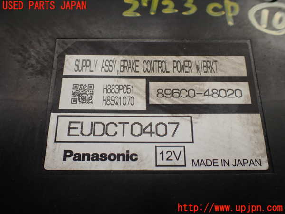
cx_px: 142
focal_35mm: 30
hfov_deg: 60.0
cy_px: 107
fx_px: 247
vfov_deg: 46.8
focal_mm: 5.4
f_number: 2.3
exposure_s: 1/160
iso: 100
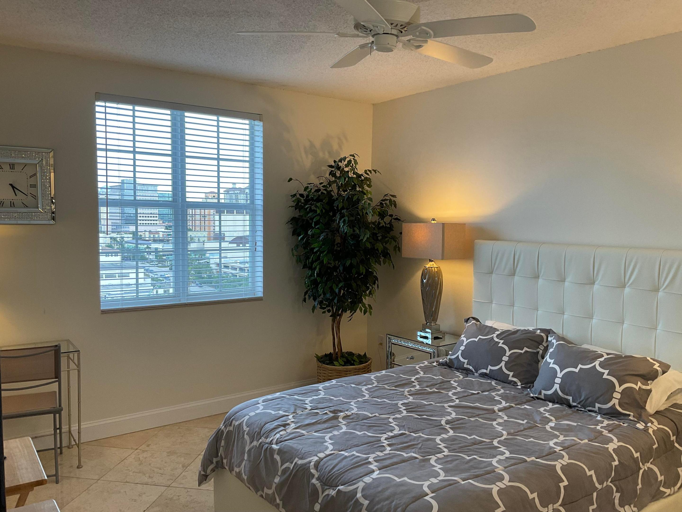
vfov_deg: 48.2
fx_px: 571
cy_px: 256
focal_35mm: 29
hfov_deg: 61.7
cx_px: 341
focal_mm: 3
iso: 50
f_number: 1.8
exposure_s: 1/120
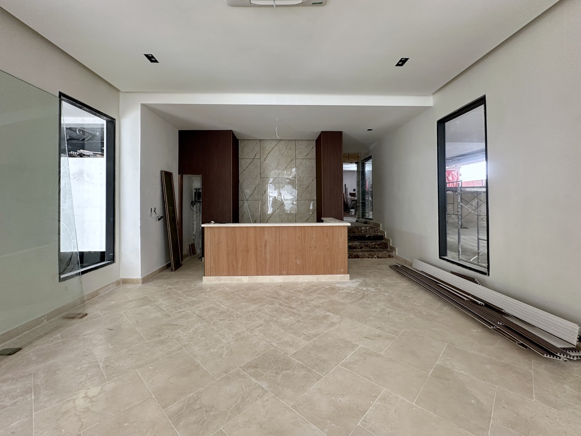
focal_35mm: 14
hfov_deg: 102.1
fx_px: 235
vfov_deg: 85.7
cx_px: 290
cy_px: 218
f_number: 2.2
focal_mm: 2.22
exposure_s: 1/99
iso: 200
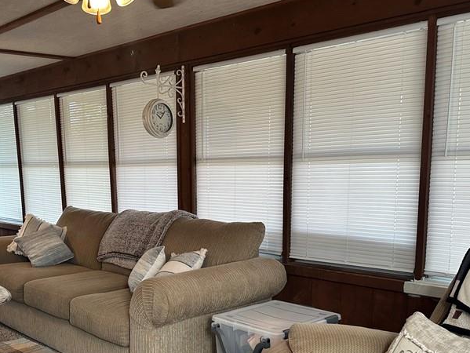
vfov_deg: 34.4
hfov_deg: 45.3
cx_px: 174
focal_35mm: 41
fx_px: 557
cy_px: 268
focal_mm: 6.86
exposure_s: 1/120
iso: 125
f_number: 1.78
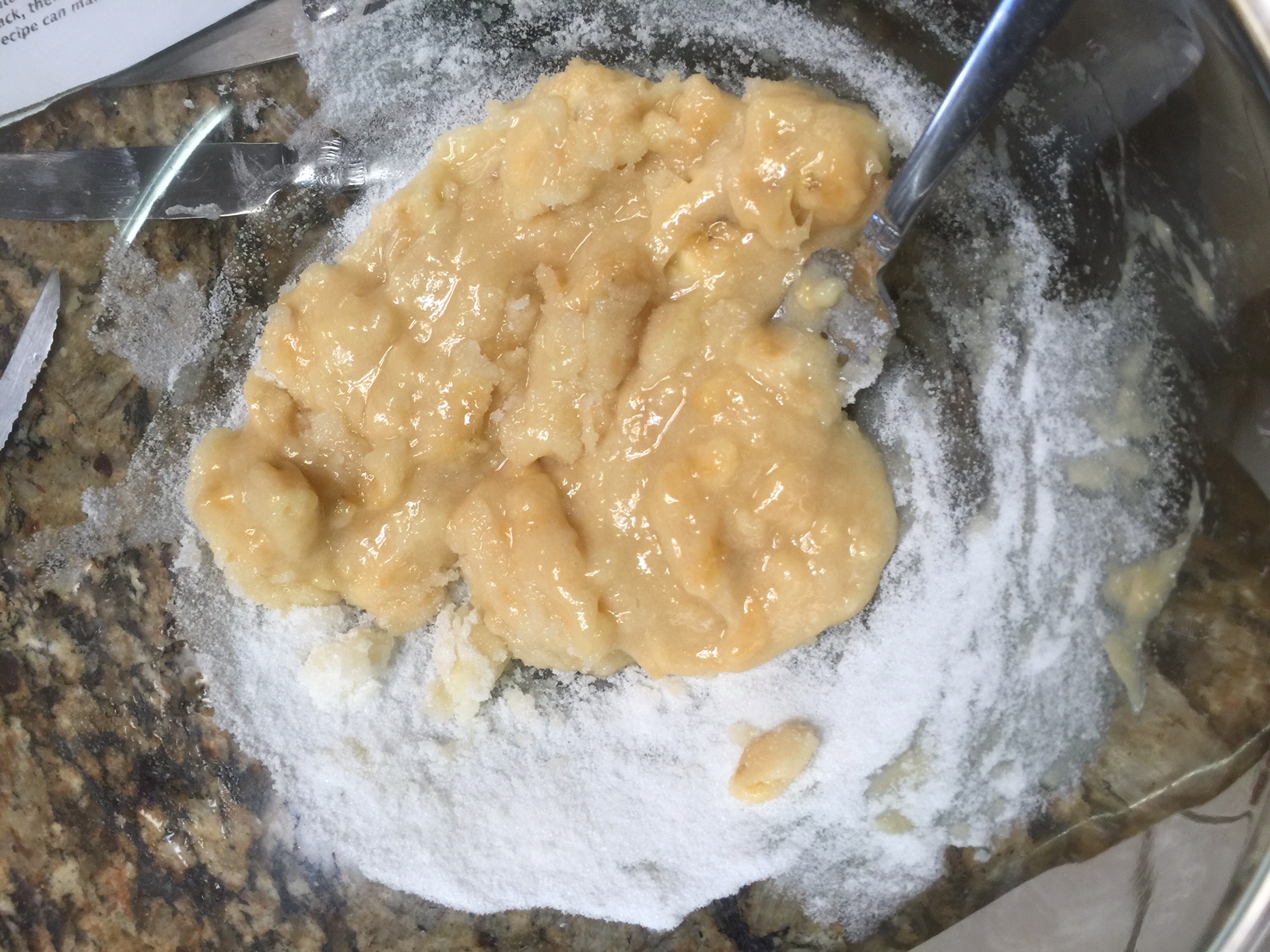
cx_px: 635
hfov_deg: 61.7
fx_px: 1064
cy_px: 476
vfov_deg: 48.2
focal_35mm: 29
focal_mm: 4.15
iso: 32
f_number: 2.2
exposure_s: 1/15
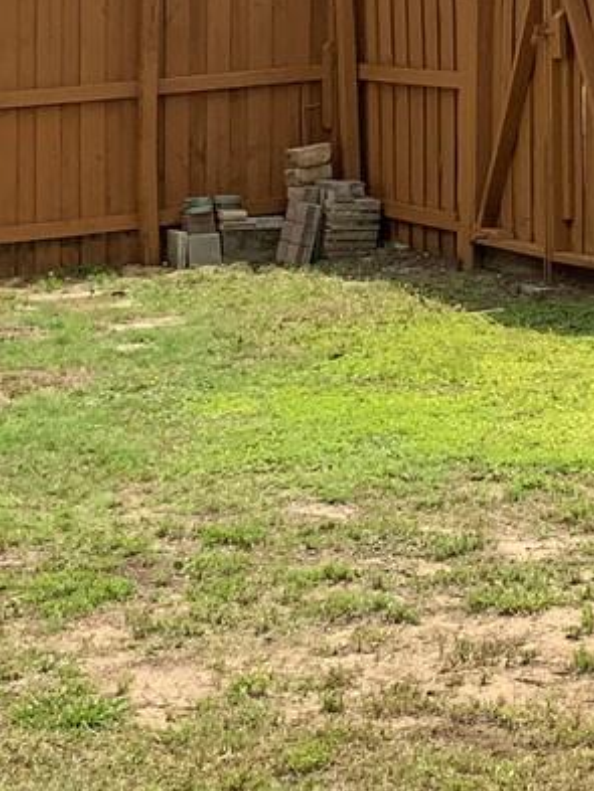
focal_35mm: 118
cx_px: 546
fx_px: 2698
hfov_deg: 12.5
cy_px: 199
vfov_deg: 16.6
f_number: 1.8
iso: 16
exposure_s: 1/2667
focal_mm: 3
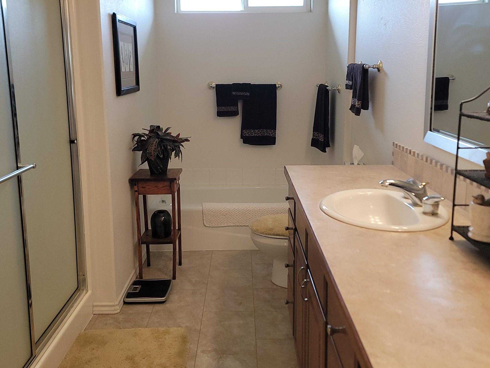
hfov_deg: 53.9
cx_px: 233
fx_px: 481
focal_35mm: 34
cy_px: 153
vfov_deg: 41.7
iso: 160
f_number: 1.8
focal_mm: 6.7
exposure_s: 1/120
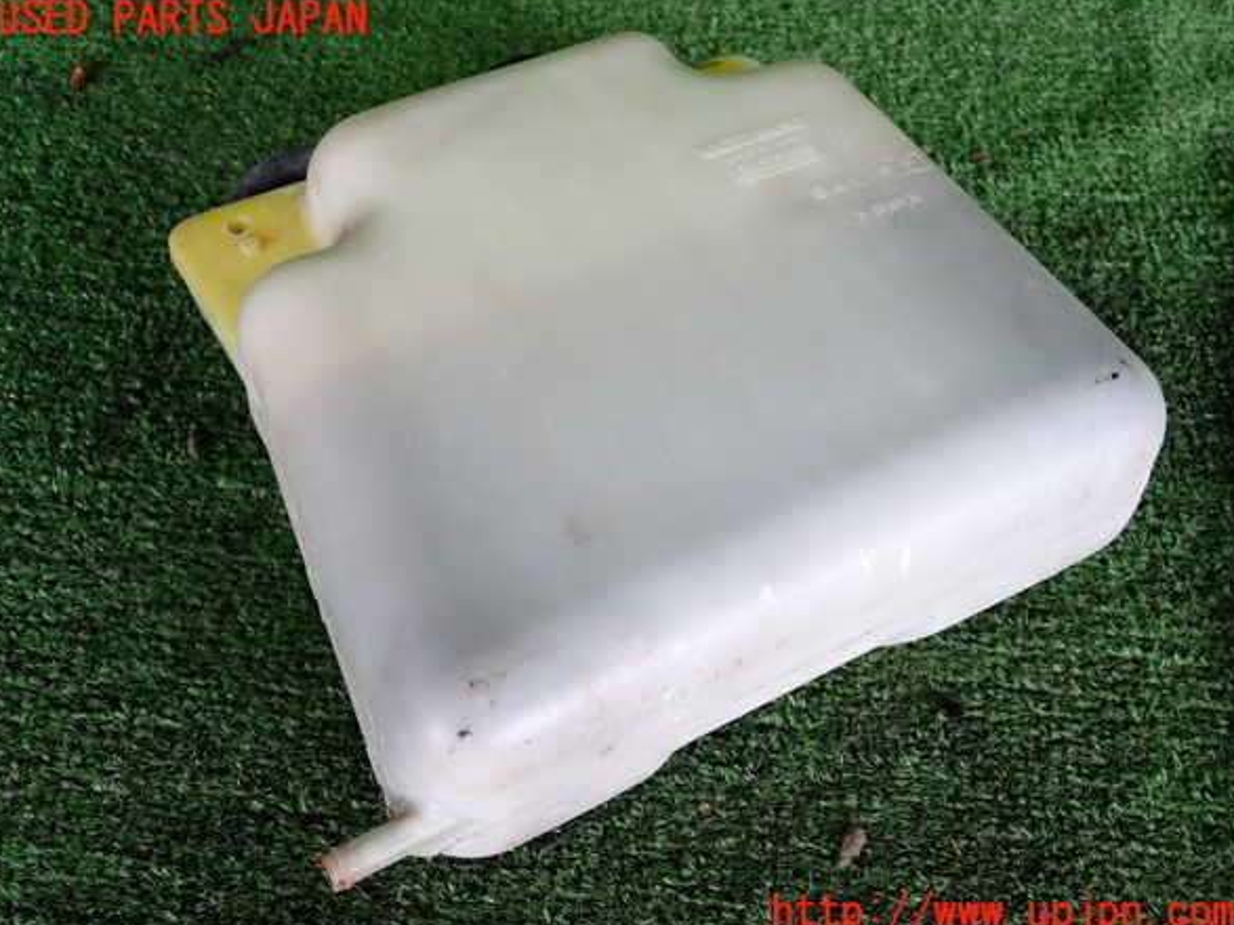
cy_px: 467
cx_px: 616
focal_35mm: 45
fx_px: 1604
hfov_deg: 42.1
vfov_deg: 32.2
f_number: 2.9
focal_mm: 7.84
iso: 500
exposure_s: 1/125
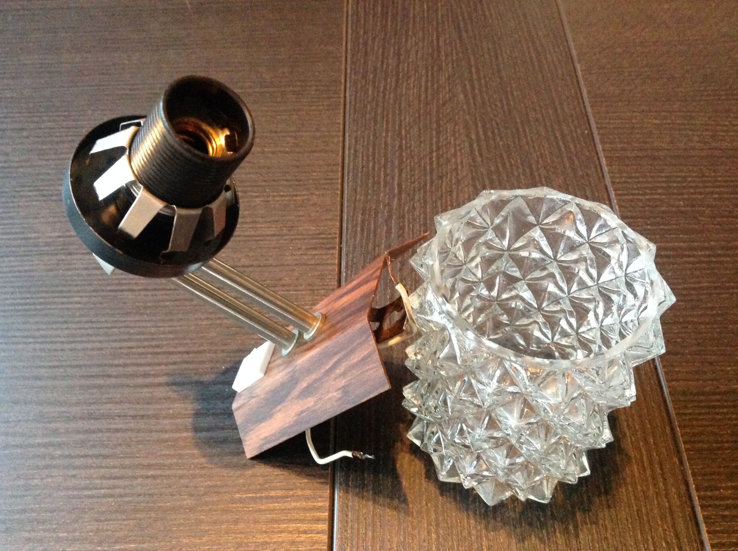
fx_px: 745
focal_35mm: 35
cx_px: 369
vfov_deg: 40.6
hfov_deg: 52.7
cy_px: 276
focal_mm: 4.28
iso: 800
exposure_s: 1/17
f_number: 2.4
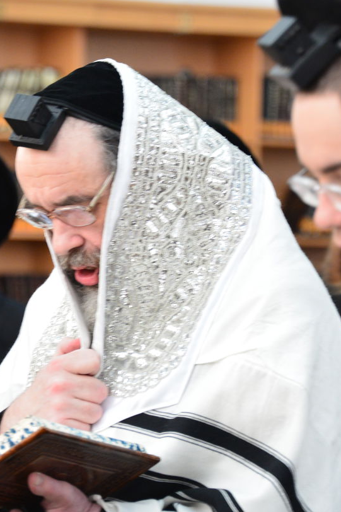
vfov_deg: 8.2
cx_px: 34
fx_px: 3553
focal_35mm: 250
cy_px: 262
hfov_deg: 5.5
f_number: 5.6
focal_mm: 145
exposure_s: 1/125
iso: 2000
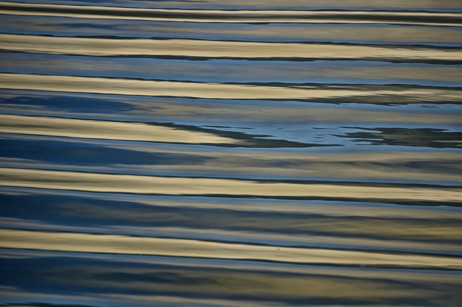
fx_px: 4038
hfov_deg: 6.5
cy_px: 154
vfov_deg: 4.4
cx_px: 231
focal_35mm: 315
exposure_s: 1/400
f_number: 6.3
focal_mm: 210
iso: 200
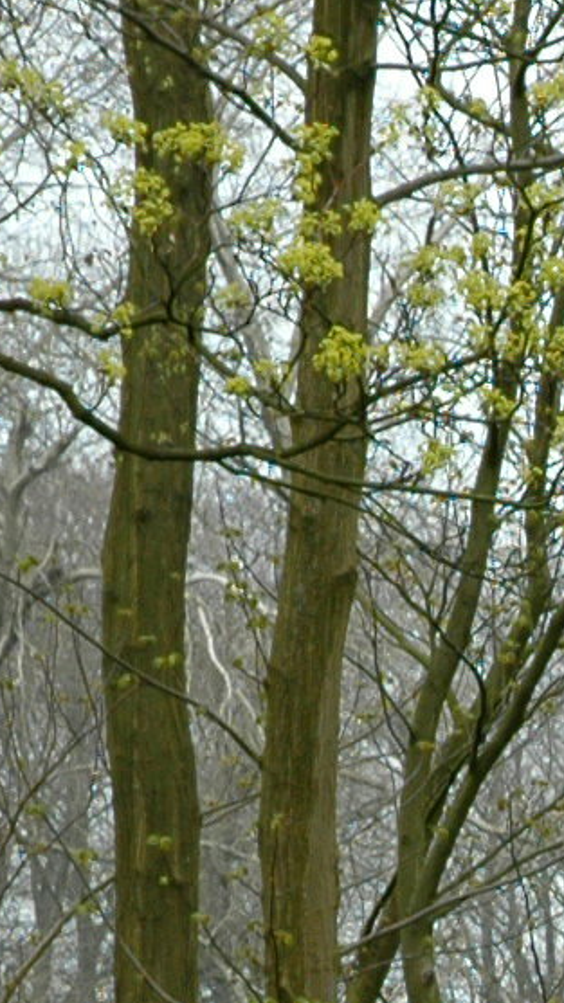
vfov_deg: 5.7
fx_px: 9924
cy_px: 1664
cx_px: 2337
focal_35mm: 373
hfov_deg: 3.1
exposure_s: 1/200
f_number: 7.1
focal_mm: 44
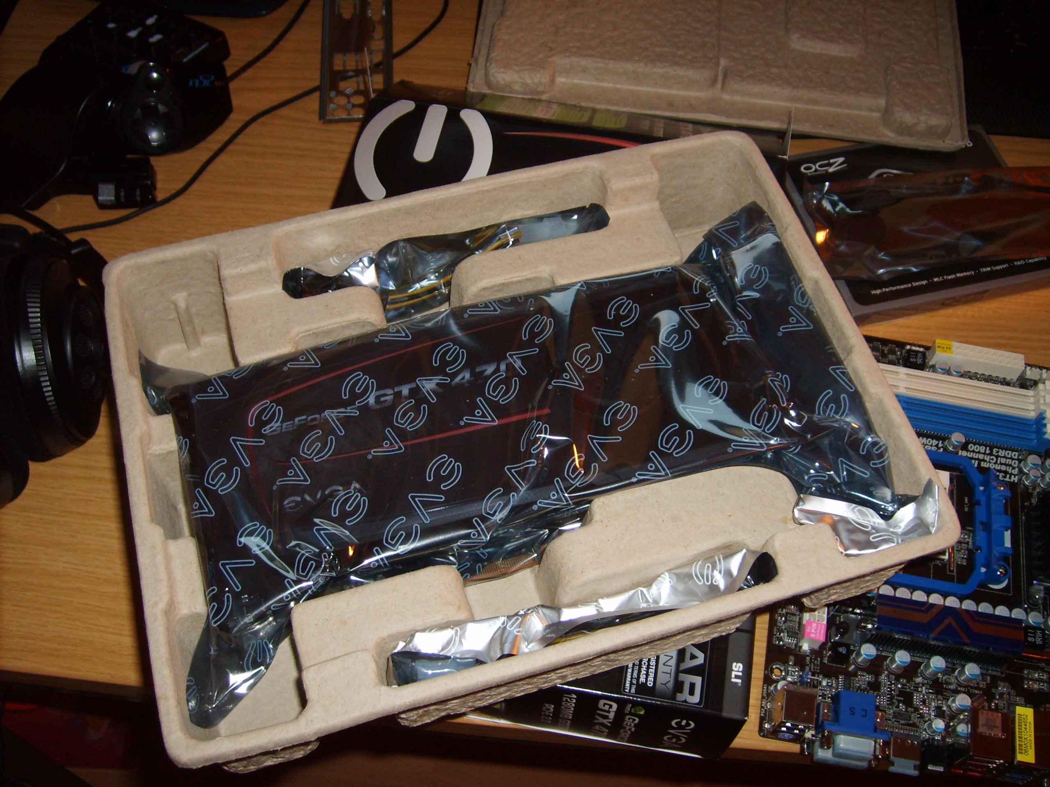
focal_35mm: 35
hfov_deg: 52.6
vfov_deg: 40.7
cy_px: 394
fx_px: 1062
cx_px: 525
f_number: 2.8
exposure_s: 1/45
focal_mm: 5.8
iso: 100
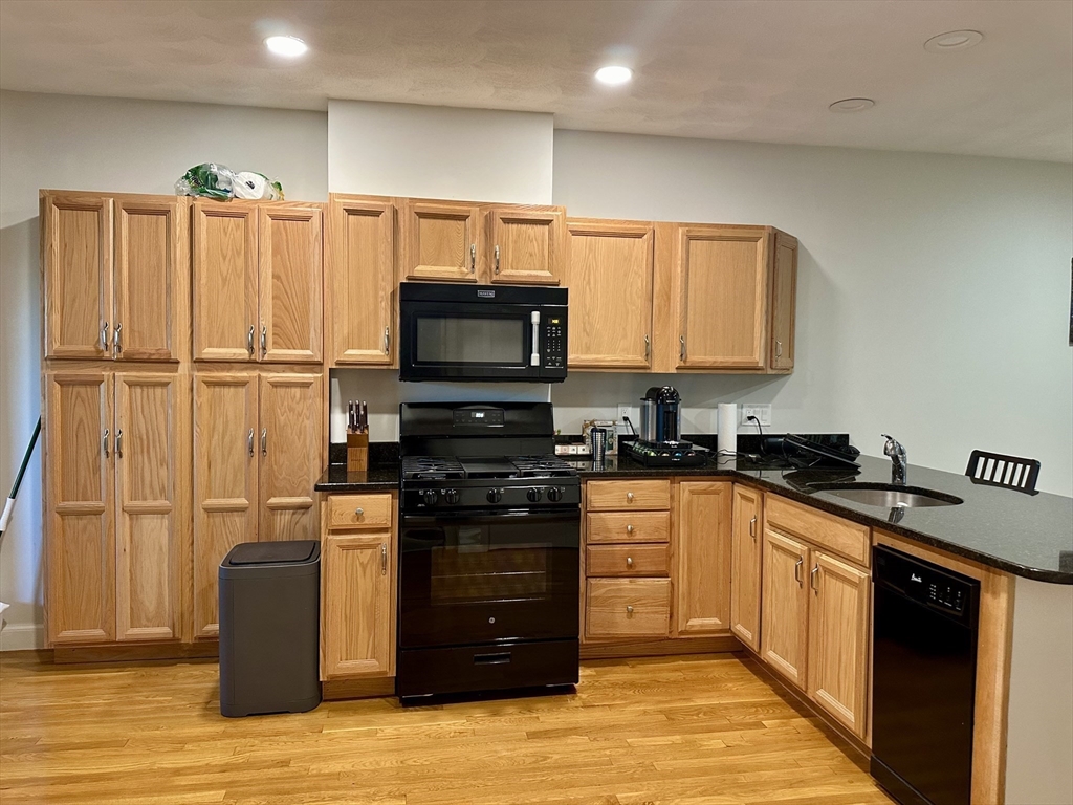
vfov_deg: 56.8
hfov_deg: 71.6
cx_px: 536
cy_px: 402
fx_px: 744
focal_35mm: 24
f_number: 1.78
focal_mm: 6.86
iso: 320
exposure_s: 1/60
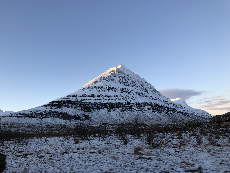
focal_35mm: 28
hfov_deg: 63.4
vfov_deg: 49.7
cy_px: 86
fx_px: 186
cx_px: 115
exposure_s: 1/265
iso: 20
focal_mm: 3.99
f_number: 1.8
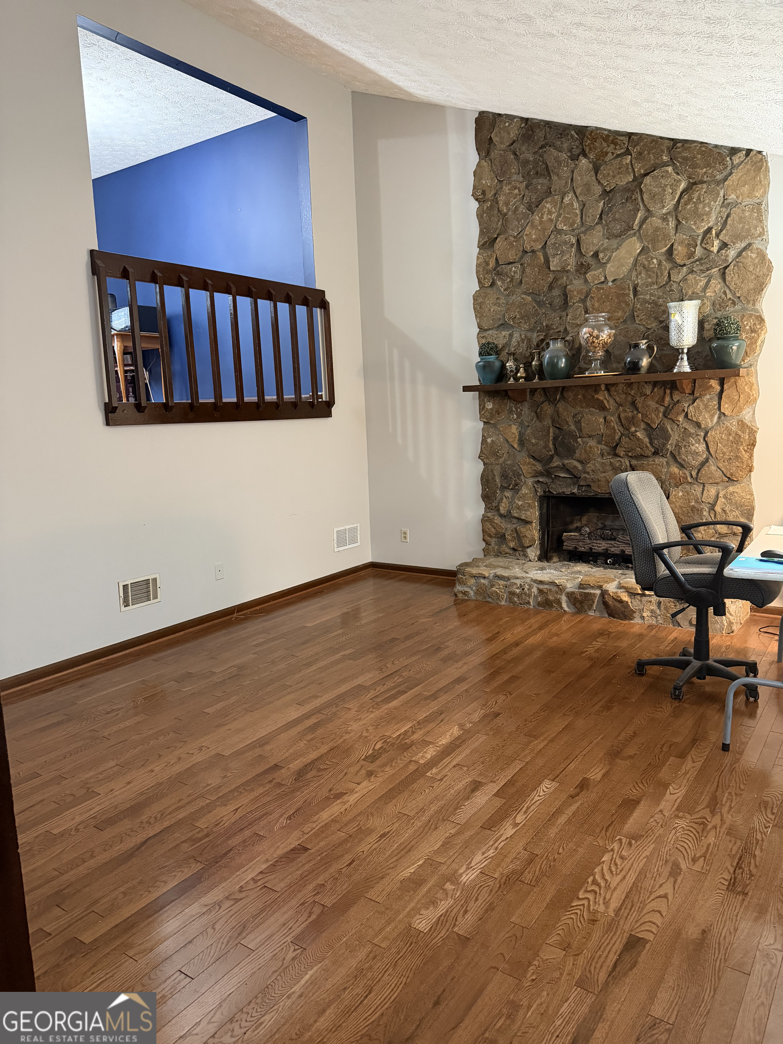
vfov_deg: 71.6
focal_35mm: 24
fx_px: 724
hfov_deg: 56.8
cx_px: 392
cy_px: 522
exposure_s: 1/40
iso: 800
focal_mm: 6.76
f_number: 1.78
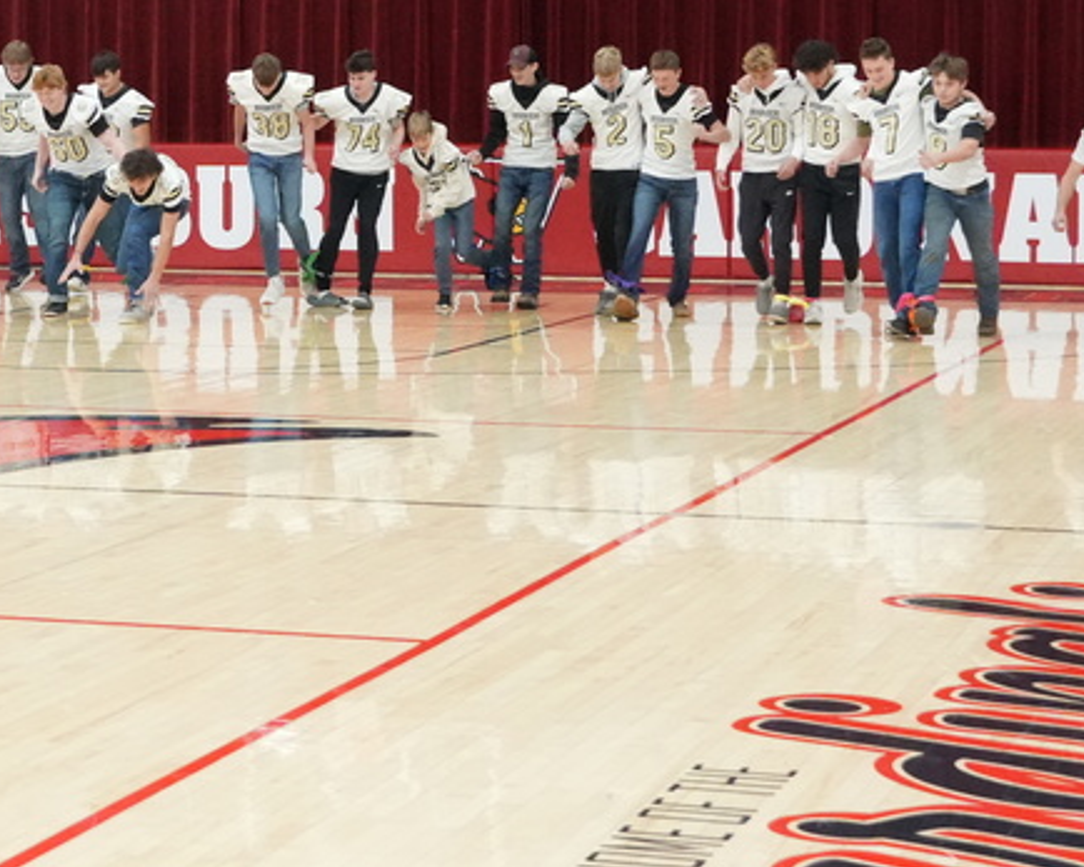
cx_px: 145
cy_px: 246
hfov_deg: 16.8
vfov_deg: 13.6
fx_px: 3624
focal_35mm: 113
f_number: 5.6
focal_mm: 34
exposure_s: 1/250
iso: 6400
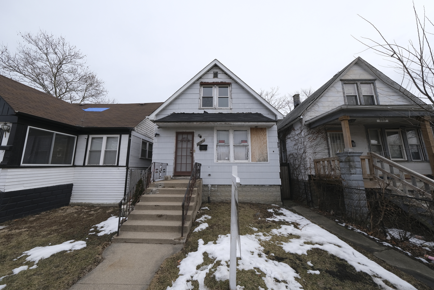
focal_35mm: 12
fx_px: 145
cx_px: 217
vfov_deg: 90.0
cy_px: 145
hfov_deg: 112.6
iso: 160
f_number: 7.1
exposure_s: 1/250
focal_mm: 8
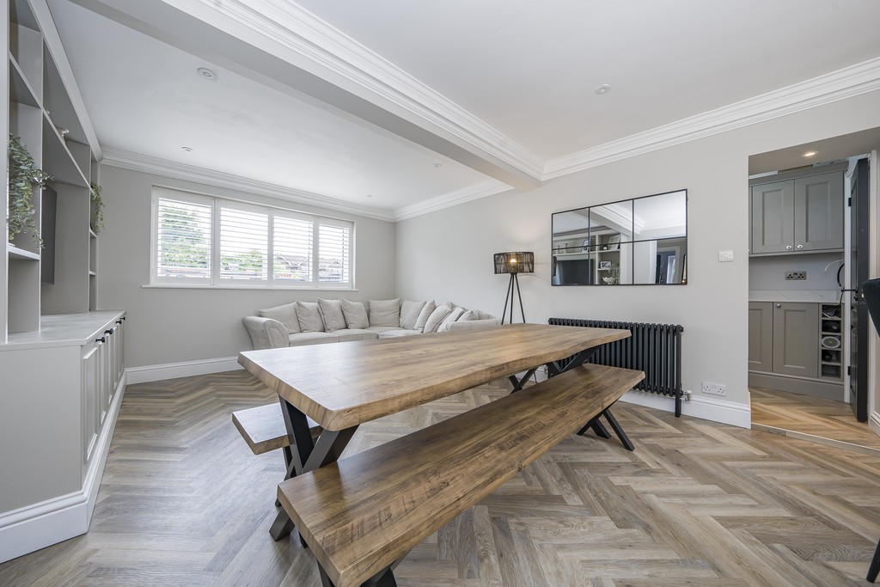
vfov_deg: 90.0
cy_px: 294
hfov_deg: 112.6
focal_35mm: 12
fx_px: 293
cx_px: 440
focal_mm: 12
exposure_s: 1/13
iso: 320
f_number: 9
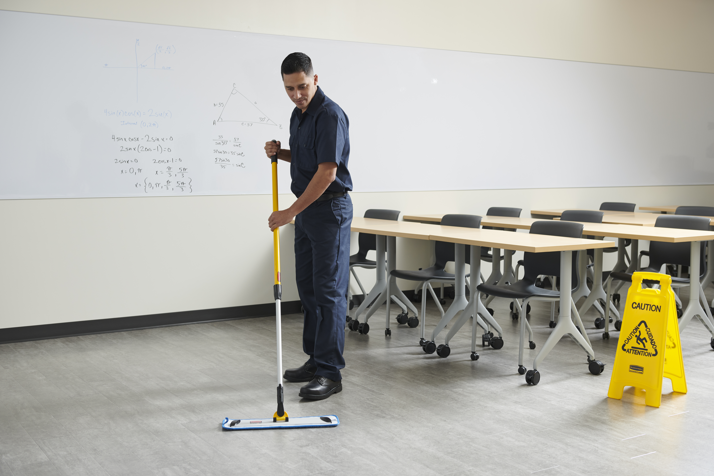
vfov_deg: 30.5
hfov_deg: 44.5
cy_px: 238
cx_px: 357
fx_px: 873
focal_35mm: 44
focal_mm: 44
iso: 200
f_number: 5
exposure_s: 1/125
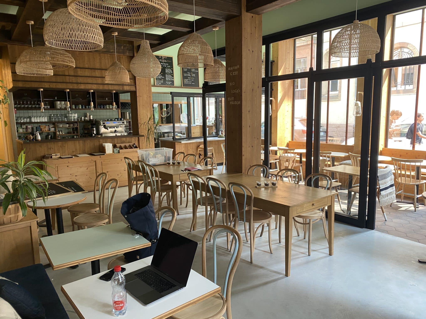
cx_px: 213
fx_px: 320
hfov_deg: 67.3
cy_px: 160
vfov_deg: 53.1
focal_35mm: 26
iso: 80
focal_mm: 4.25
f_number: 1.8
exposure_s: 1/50
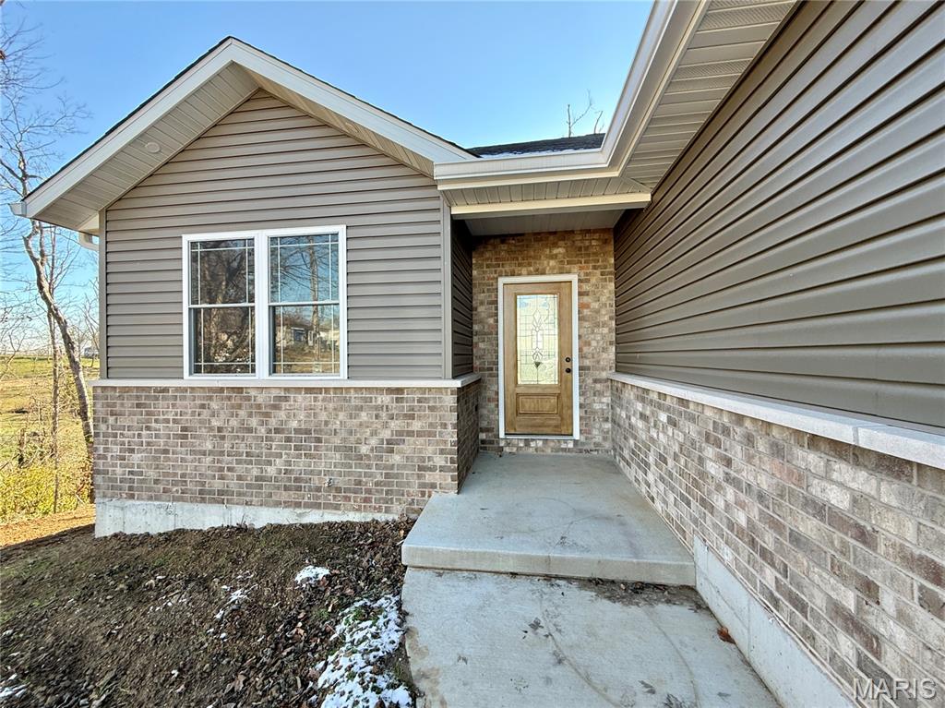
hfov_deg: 102.1
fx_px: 382
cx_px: 472
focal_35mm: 14
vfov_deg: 85.6
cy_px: 354
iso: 64
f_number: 2.2
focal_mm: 2.22
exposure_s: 1/254
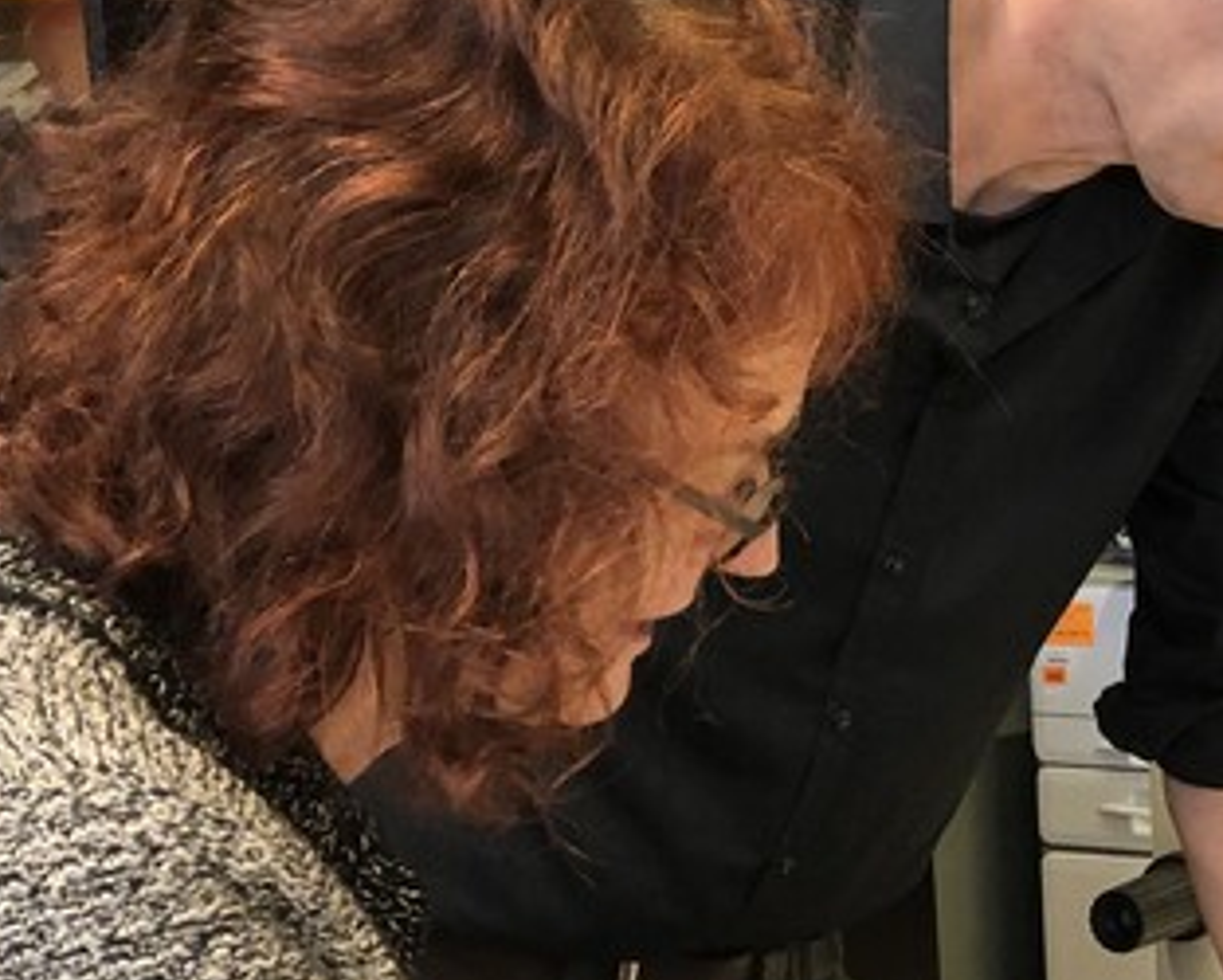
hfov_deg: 21.8
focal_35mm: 84
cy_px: 945
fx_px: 3042
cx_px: 1258
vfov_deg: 17.9
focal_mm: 3.99
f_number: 1.8
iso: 64
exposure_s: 1/17
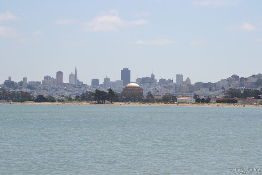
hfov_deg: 17.1
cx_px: 131
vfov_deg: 11.4
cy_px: 88
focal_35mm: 120
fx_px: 873
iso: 100
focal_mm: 80
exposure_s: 1/125
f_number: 13
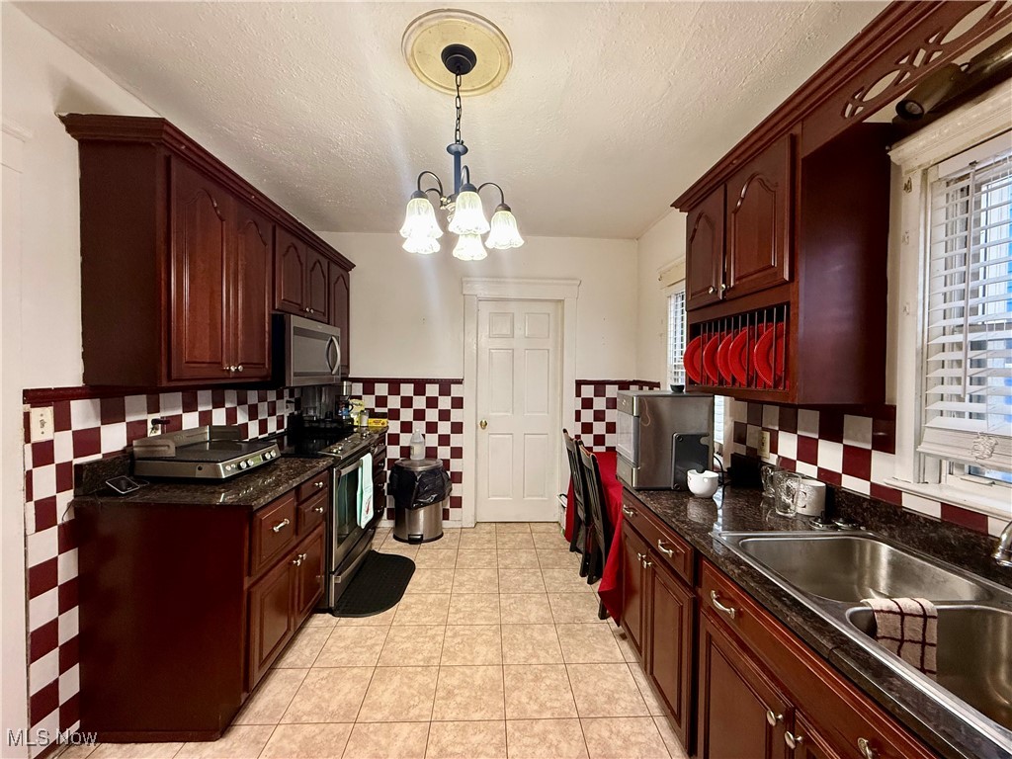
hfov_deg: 102.1
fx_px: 409
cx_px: 506
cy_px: 380
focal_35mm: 14
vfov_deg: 85.7
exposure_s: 1/60
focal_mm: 2.22
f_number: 2.2
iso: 320
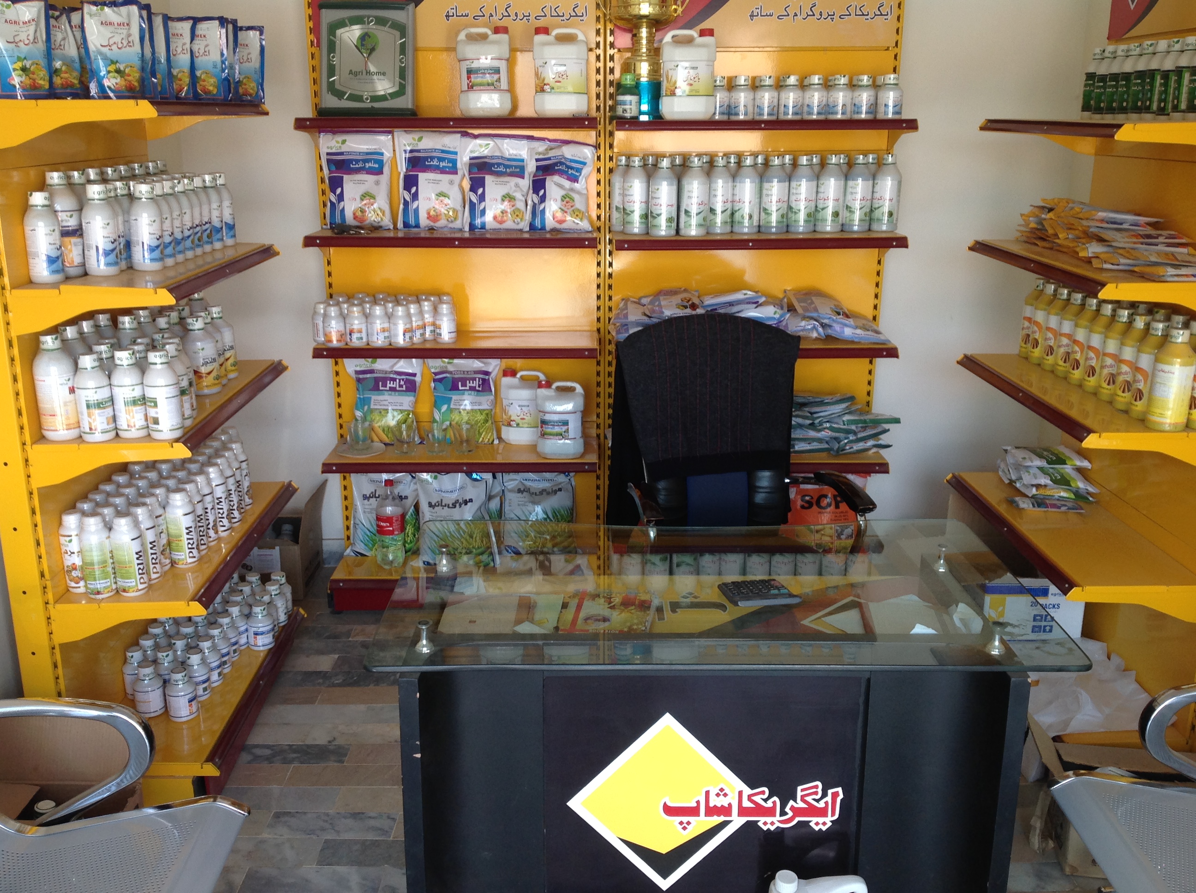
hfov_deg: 52.7
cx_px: 598
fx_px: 1207
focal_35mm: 35
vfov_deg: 40.6
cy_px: 446
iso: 50
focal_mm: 4.28
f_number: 2.4
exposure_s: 1/40
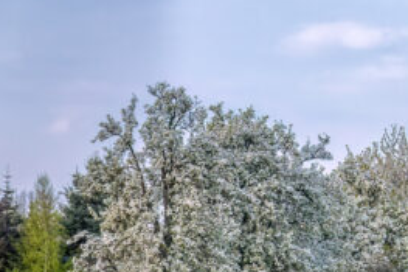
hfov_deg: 5.9
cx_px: 424
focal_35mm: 351
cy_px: 194
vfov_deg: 3.9
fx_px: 3975
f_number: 4
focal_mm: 56.39
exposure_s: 1/1000
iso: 320
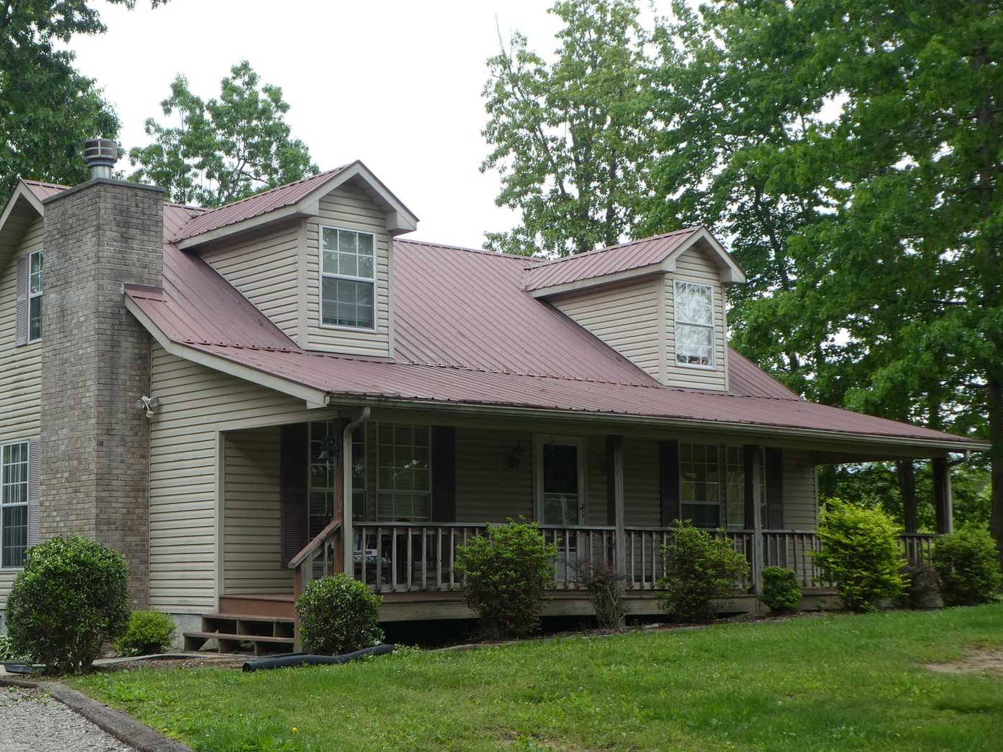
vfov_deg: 27.0
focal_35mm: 54
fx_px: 1565
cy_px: 387
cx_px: 356
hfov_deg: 35.3
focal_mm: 6.7
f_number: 3.7
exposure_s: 1/200
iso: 80
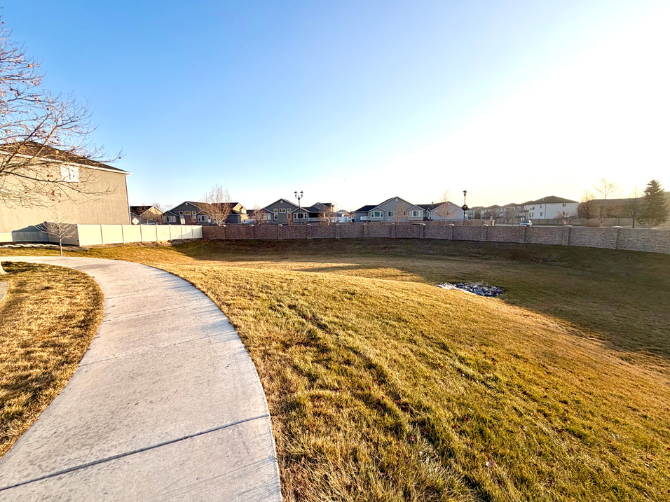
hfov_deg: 98.2
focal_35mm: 15
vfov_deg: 81.7
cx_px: 343
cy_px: 251
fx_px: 290
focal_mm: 2.22
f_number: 2.2
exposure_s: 1/770
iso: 32
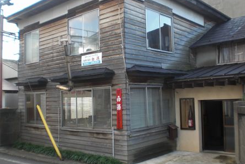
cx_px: 124
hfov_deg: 48.4
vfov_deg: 33.4
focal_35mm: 40
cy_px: 87
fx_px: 272
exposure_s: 1/125
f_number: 3.1
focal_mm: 6.3
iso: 100
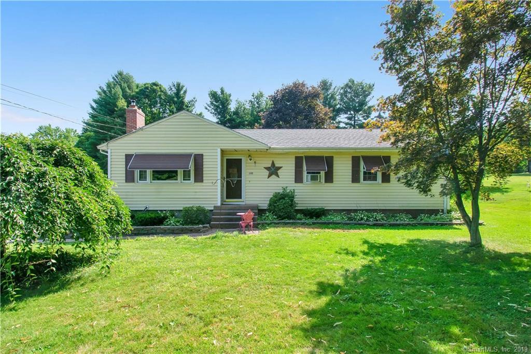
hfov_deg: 100.4
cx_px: 266
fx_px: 221
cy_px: 177
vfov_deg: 77.3
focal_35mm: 15
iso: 400
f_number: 11
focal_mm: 10
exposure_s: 1/400
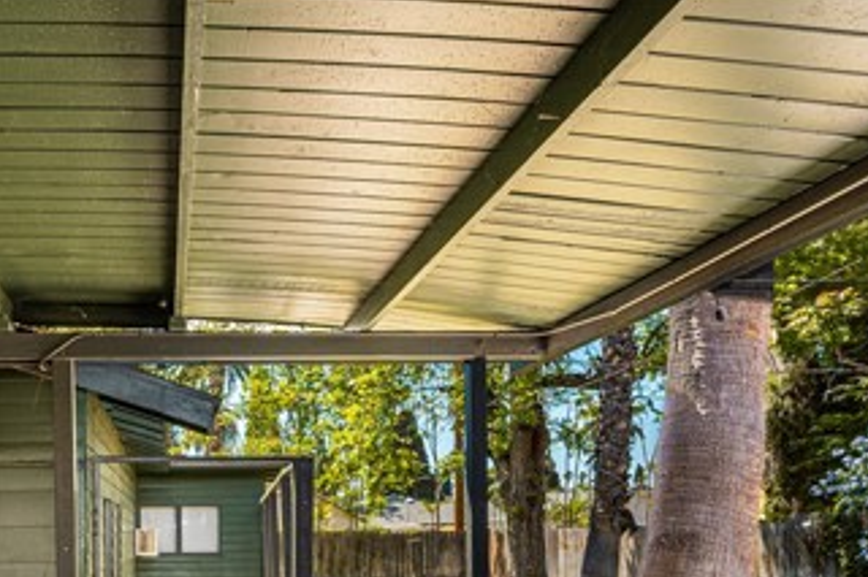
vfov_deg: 40.9
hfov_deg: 56.1
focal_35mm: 28
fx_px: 675
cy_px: 569
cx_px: 79
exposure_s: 1/200
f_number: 6.3
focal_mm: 14
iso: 100
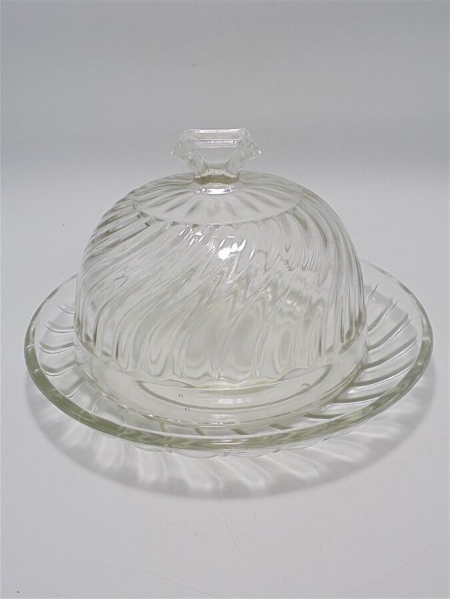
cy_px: 300
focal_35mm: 34
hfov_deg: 41.8
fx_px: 589
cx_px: 225
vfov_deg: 54.0
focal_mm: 6.1
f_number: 4
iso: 100
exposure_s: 1/80
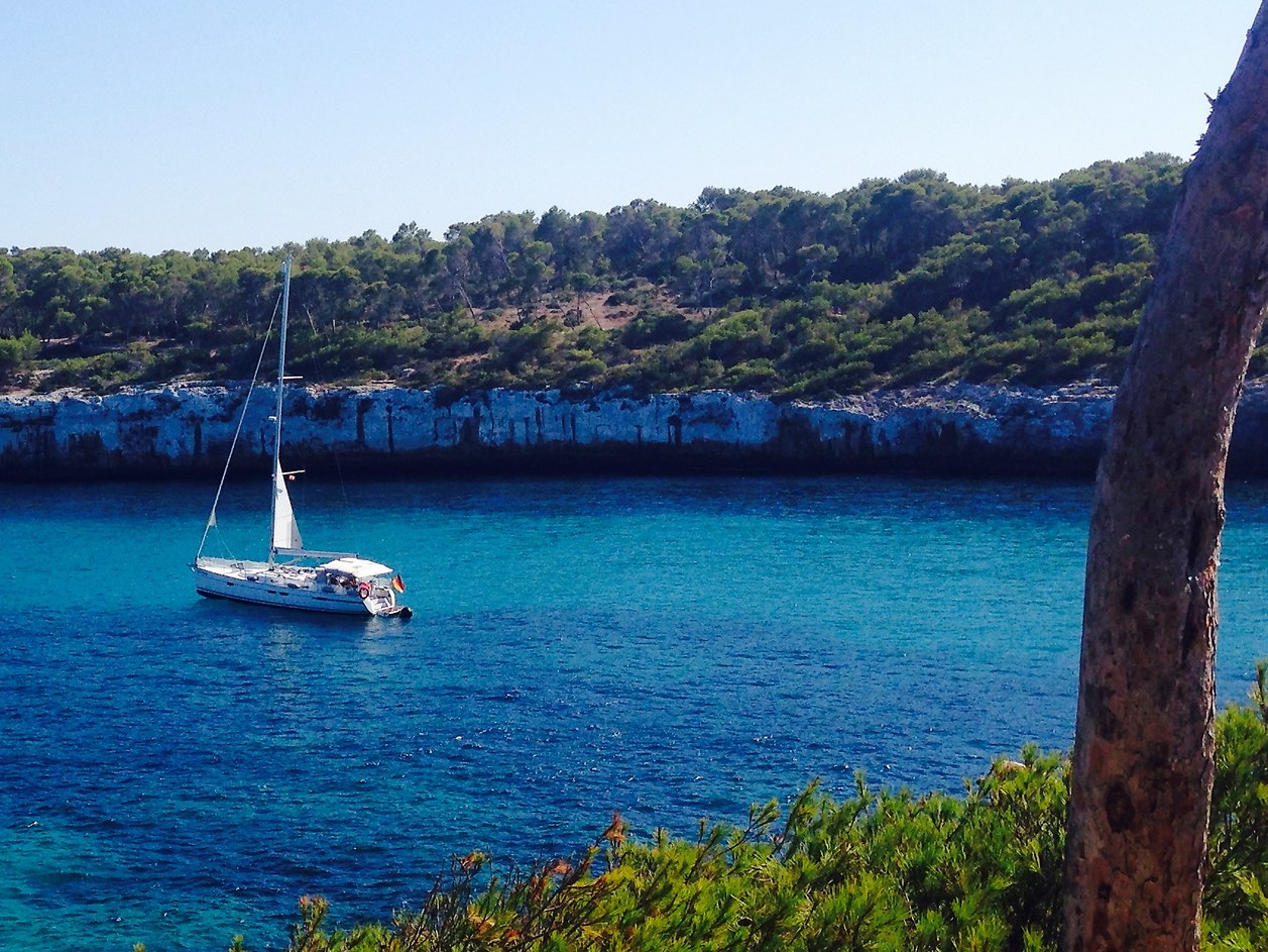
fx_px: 2308
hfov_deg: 29.7
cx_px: 178
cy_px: 454
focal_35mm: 63
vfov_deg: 23.3
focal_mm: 4.12
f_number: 2.4
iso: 50
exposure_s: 1/1642
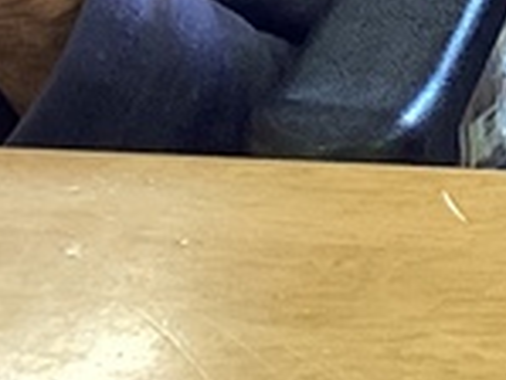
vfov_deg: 6.8
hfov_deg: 9.3
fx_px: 3043
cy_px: -458
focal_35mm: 208
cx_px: 706
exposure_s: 1/60
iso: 160
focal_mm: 3.3
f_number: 2.4
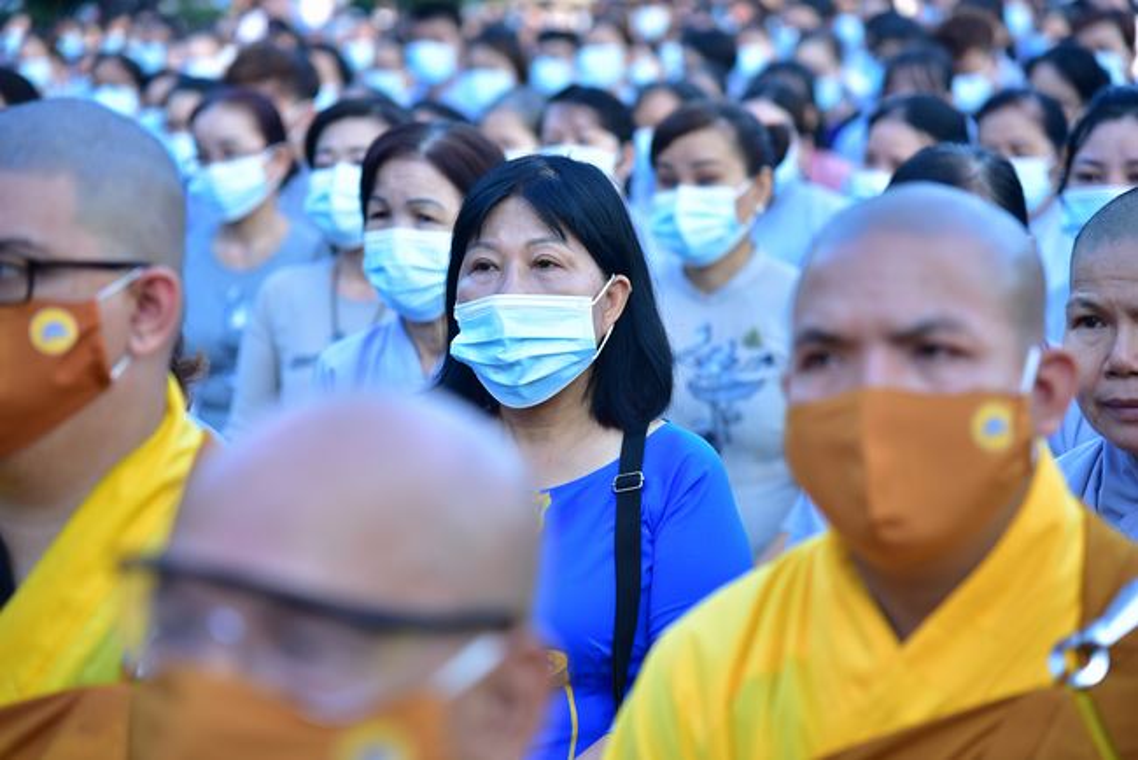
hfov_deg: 17.1
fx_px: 3795
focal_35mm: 120
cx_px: 569
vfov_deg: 11.4
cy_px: 380
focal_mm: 120
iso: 160
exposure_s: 1/80
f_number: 4
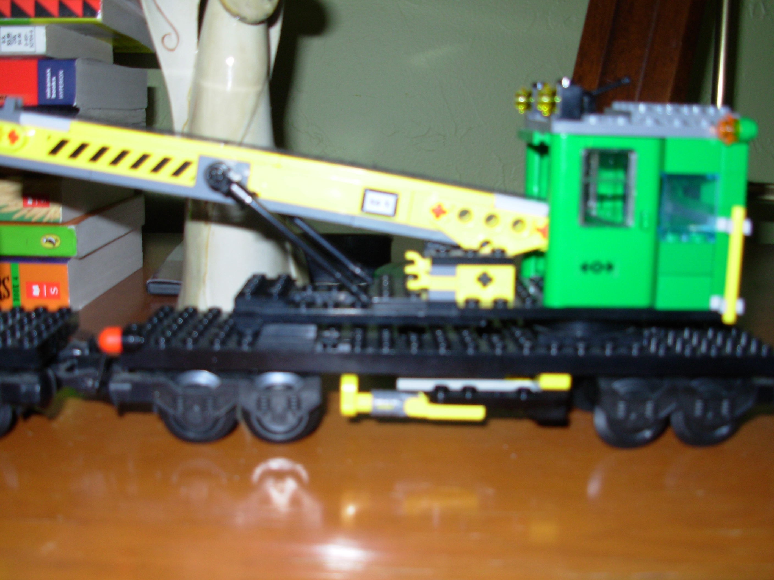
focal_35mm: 38
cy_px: 290
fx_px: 850
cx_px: 387
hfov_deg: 49.0
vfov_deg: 37.7
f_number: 2.9
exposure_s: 1/32
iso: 50
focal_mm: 6.3
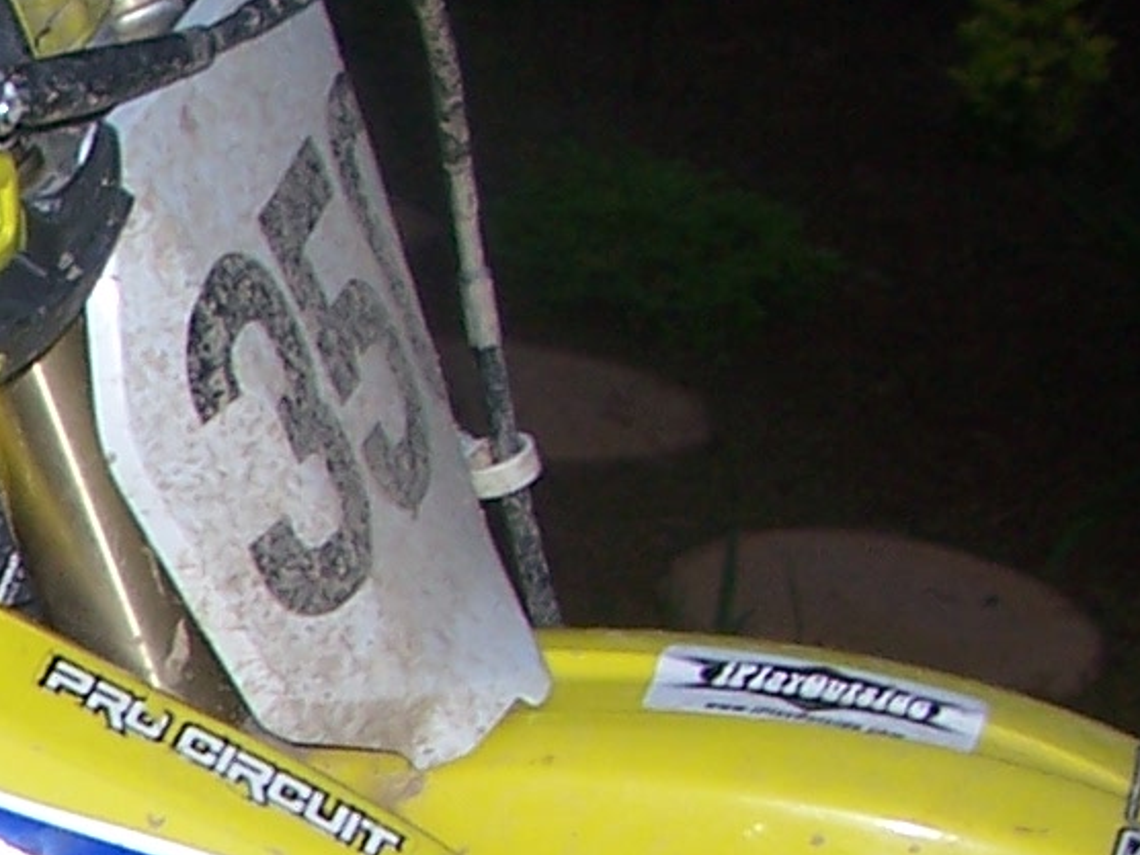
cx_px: -1087
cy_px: 1284
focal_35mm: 145
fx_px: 4775
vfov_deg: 9.9
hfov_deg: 12.2
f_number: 2.8
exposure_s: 1/60
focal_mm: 6
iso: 80
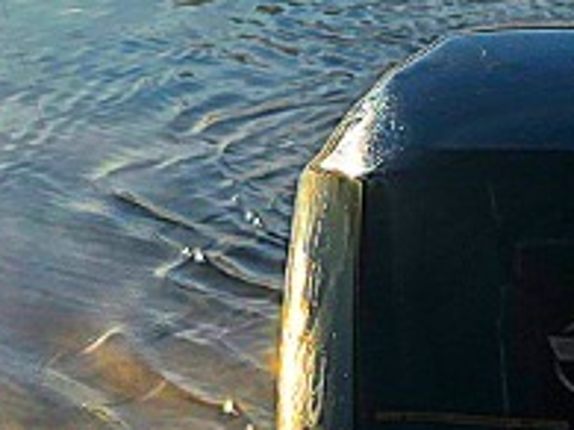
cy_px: -342
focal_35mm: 170
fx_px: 2817
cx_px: -371
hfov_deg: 11.0
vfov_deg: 8.4
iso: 12
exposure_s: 1/3333
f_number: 1.7
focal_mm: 6.3
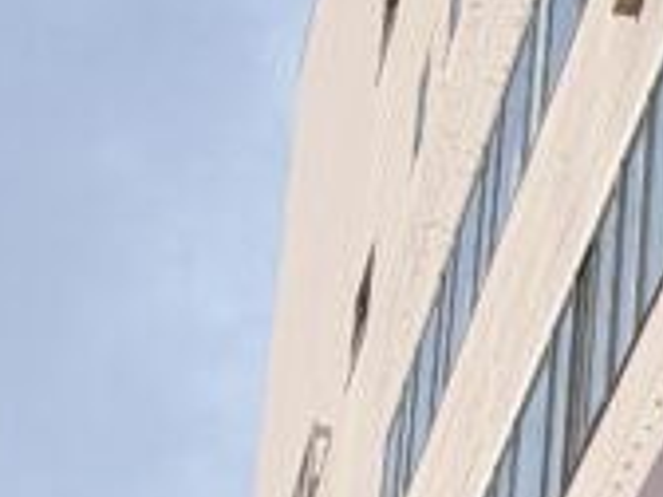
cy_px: 655
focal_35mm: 183
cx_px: 1283
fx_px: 3505
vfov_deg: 8.0
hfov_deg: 10.1
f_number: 1.68
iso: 23
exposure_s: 1/1621
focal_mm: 6.9
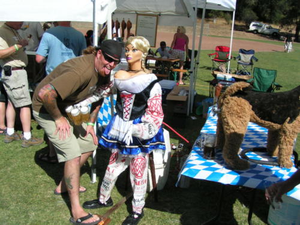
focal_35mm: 38
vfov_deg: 37.7
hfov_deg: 49.0
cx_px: 150
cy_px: 112
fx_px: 329
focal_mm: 5.8
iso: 50
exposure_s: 1/640
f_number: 5.6
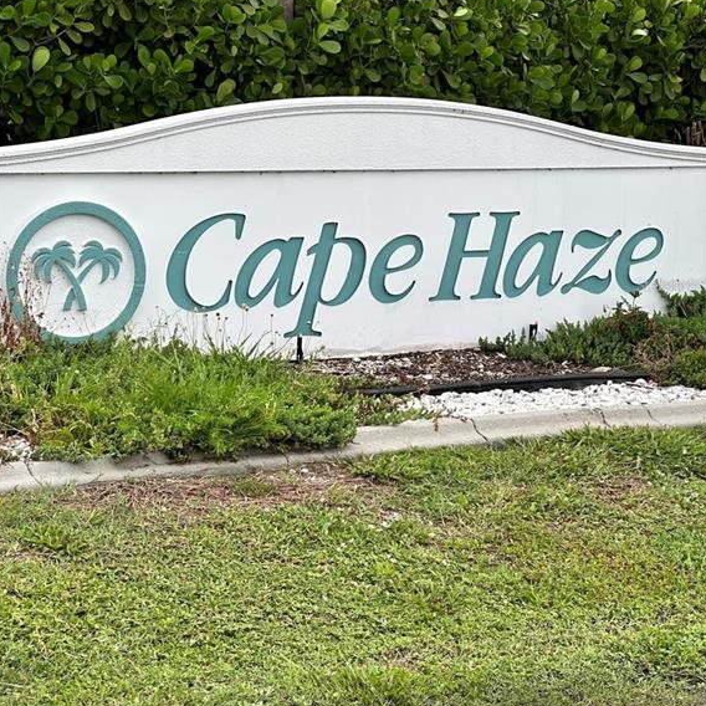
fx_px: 2123
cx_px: 353
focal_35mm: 92
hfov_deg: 18.9
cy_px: 285
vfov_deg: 18.9
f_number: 2.8
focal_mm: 9
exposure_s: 1/99
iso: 50
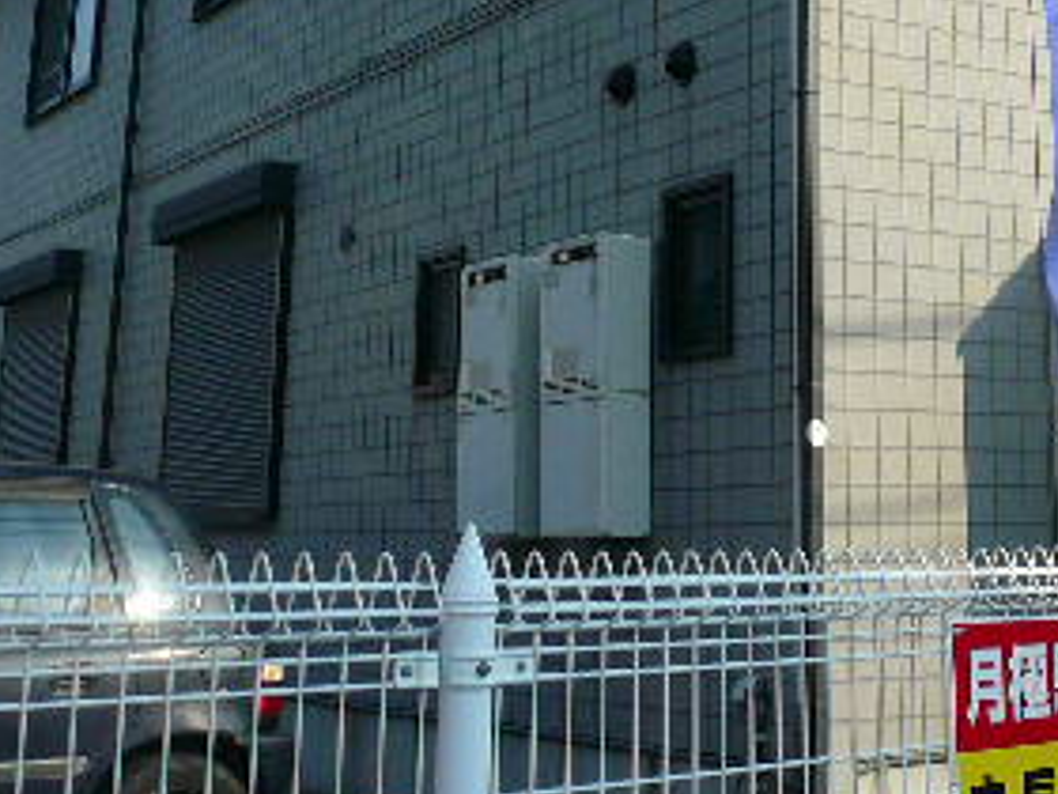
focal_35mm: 64
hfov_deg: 29.8
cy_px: -68
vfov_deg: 21.8
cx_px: 775
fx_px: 1956
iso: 100
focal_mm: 4.6
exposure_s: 1/160
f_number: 8
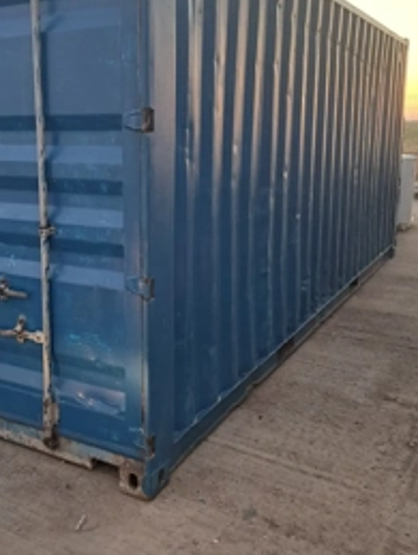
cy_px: 231
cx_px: 111
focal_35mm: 37
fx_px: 594
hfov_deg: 37.9
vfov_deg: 49.9
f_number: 1.8
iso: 125
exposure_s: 1/50
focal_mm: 5.23
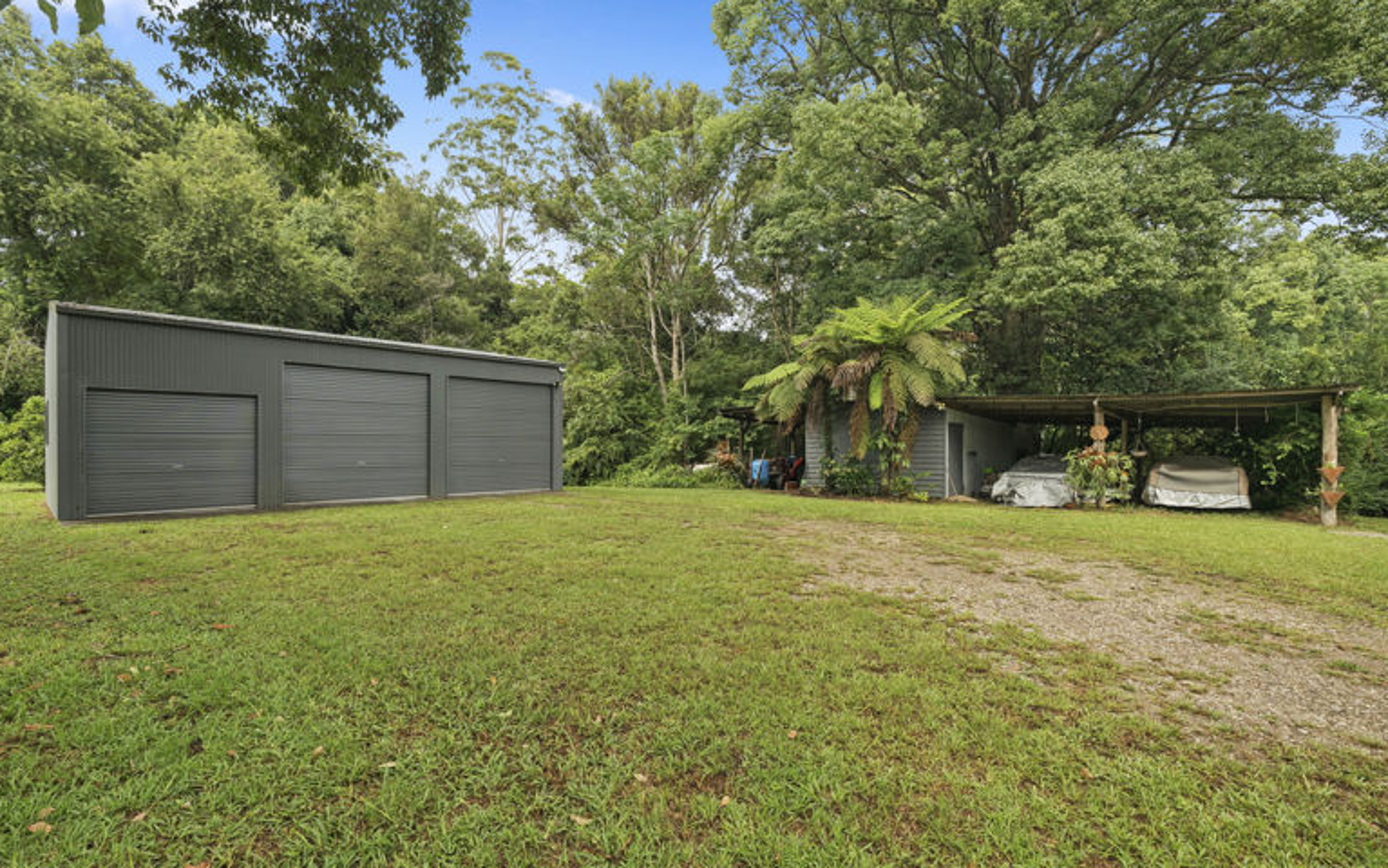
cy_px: 451
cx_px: 684
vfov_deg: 66.4
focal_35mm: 18
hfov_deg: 92.6
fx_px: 663
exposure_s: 1/250
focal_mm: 16.5
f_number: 9
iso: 800
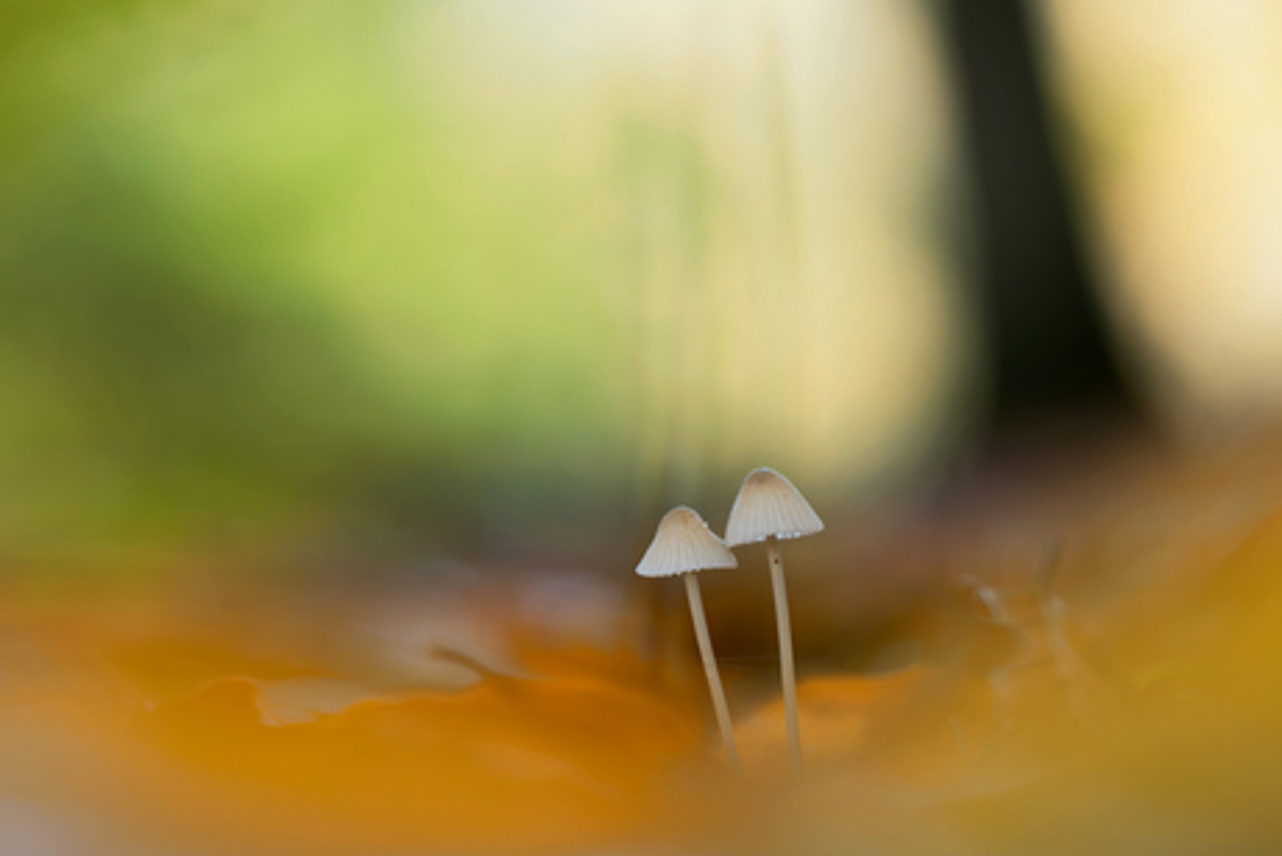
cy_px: 428
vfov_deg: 13.1
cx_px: 641
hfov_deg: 19.5
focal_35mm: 105
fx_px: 3740
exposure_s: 1/4
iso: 100
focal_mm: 105
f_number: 6.3
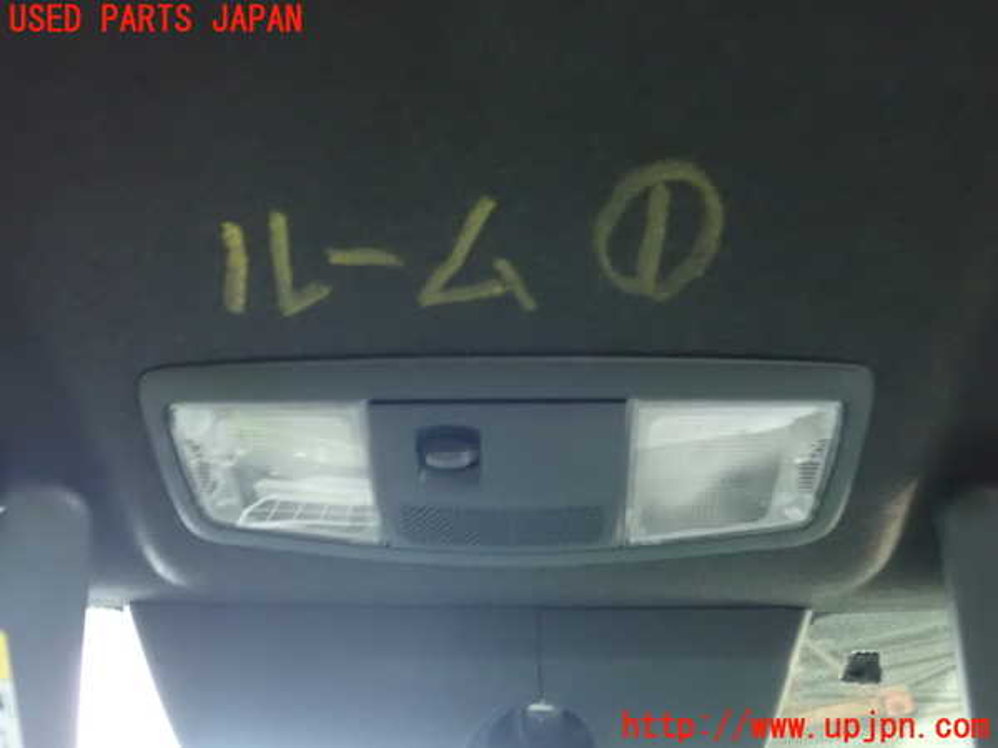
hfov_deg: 60.0
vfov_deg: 46.8
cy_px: 374
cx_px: 499
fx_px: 865
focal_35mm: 30
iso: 1600
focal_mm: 5.5
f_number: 2.3
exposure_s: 1/25
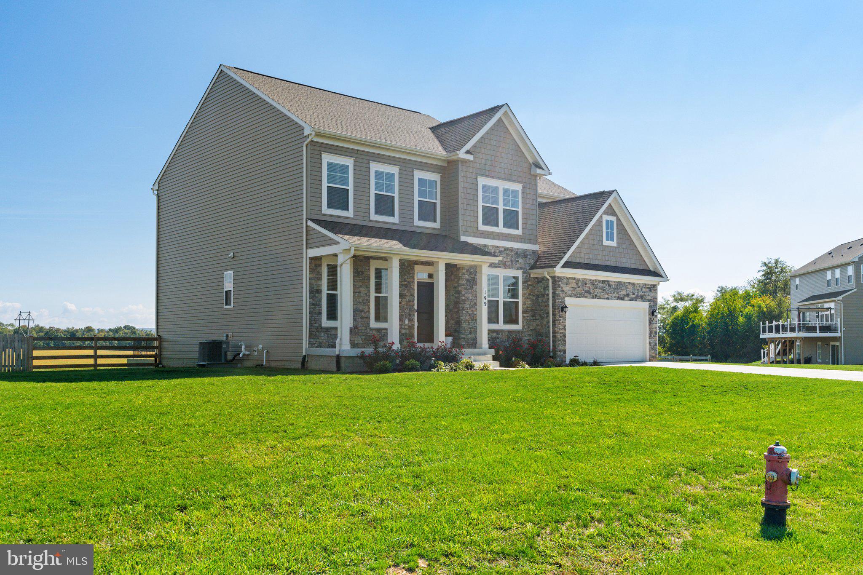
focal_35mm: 33
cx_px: 432
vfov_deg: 40.0
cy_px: 288
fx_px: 791
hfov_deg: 57.2
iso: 640
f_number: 8
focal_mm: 33
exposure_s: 1/1250
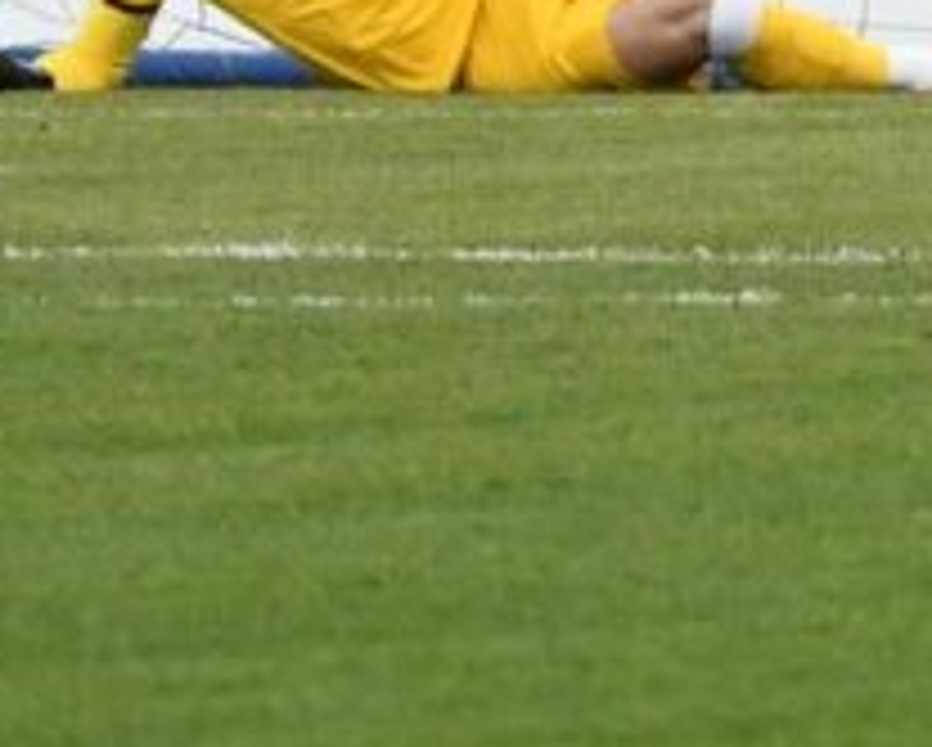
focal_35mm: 1712
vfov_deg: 0.9
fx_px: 47268
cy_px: -297
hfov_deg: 1.1
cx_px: 1905
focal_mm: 200
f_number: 4
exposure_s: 1/2500
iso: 1600
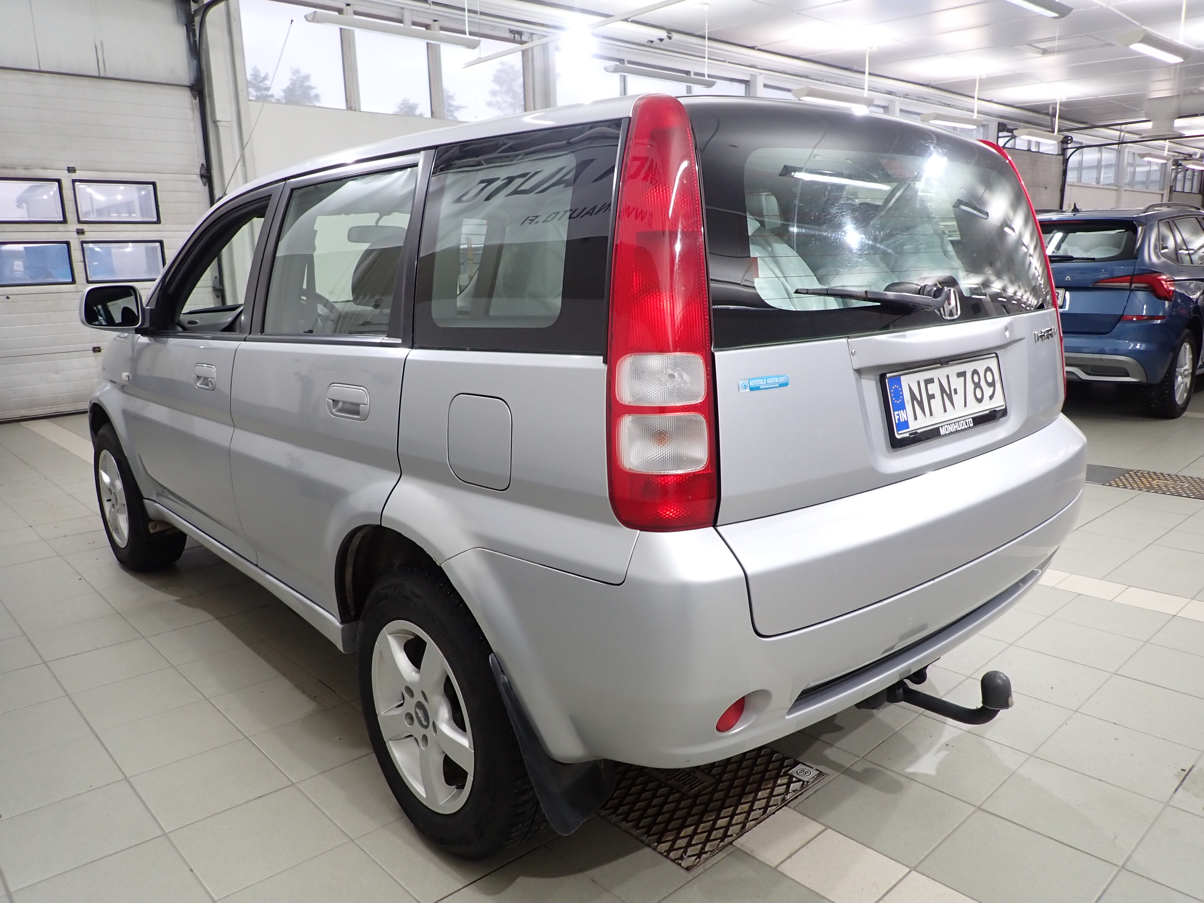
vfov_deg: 54.9
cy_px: 452
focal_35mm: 25
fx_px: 870
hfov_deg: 69.4
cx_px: 602
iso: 200
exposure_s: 1/60
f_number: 2
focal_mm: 4.5
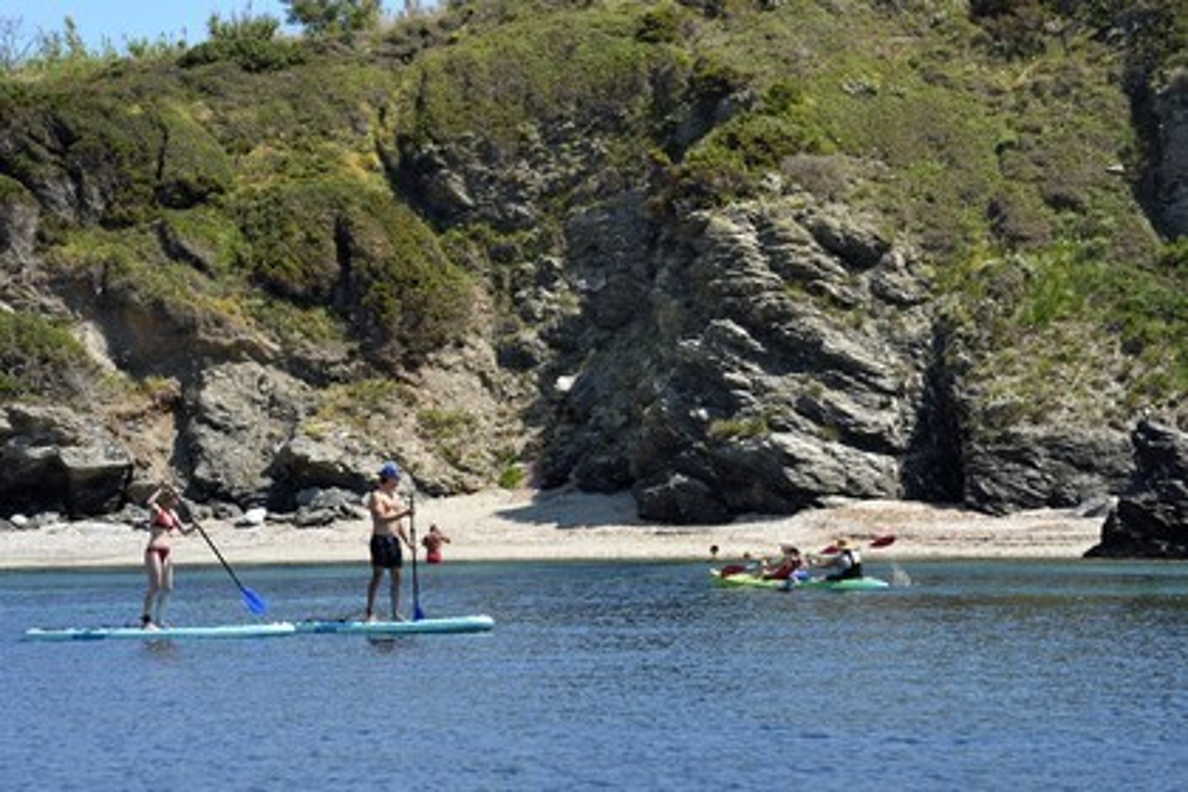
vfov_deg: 6.9
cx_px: 594
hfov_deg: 10.3
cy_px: 396
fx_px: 6599
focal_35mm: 200
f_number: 7.1
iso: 200
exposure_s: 1/500
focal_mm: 200
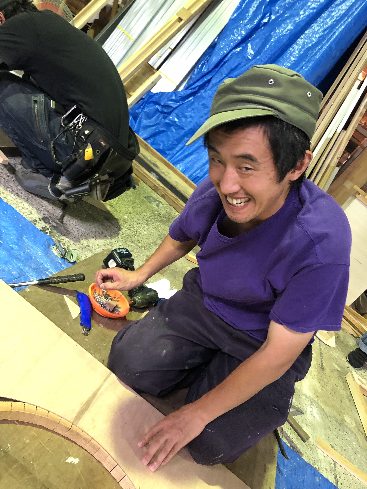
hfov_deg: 49.7
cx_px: 184
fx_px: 396
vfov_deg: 63.4
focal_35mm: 28
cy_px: 244
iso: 100
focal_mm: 3.99
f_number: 1.8
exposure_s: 1/11
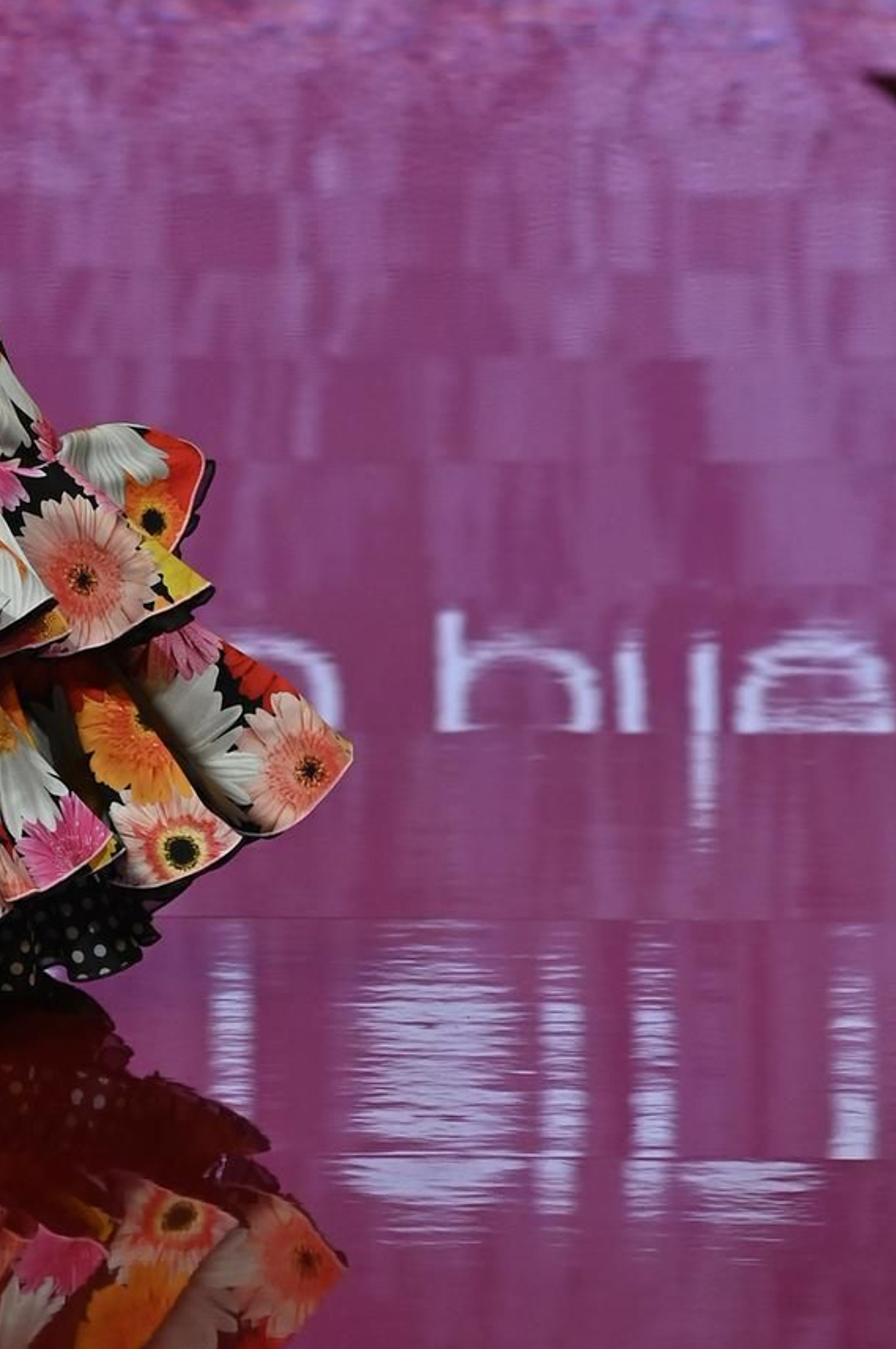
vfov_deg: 6.9
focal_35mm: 295
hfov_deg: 4.6
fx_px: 11035
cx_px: -263
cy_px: -168
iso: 1000
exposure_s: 1/400
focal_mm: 105
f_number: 4
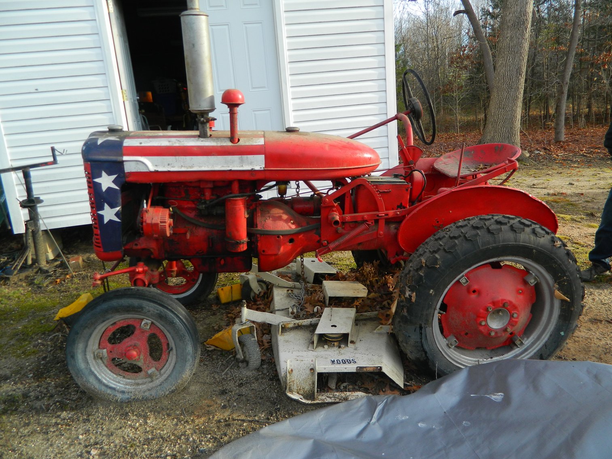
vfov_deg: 54.9
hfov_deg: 69.4
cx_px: 306
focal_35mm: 25
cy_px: 230
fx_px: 442
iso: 80
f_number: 3.1
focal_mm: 4.5
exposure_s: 1/200
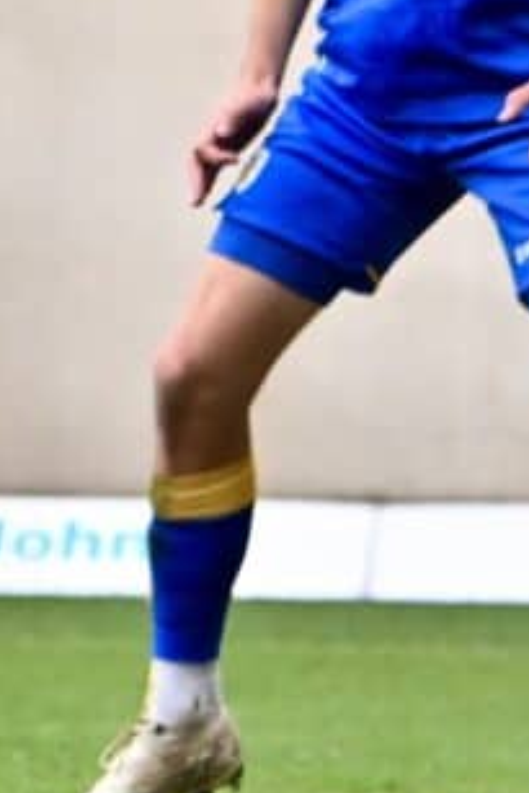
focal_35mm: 1099
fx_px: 24195
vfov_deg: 1.9
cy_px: -22
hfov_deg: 1.2
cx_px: -1701
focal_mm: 165
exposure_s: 1/1600
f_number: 5
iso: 1800
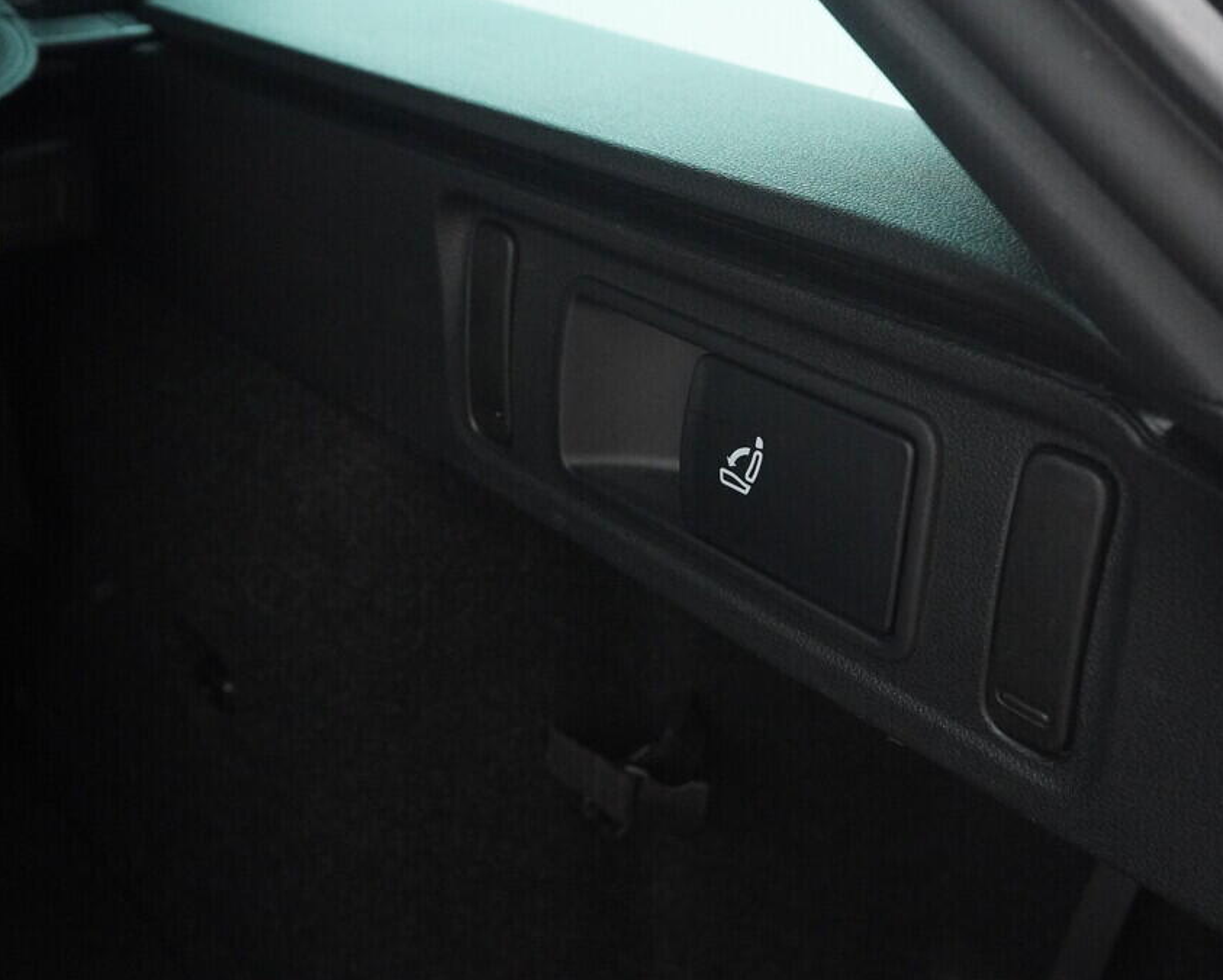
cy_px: 490
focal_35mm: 41
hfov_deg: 44.6
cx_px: 717
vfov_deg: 36.5
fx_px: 1485
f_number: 6.3
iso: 6400
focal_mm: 24
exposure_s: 1/250
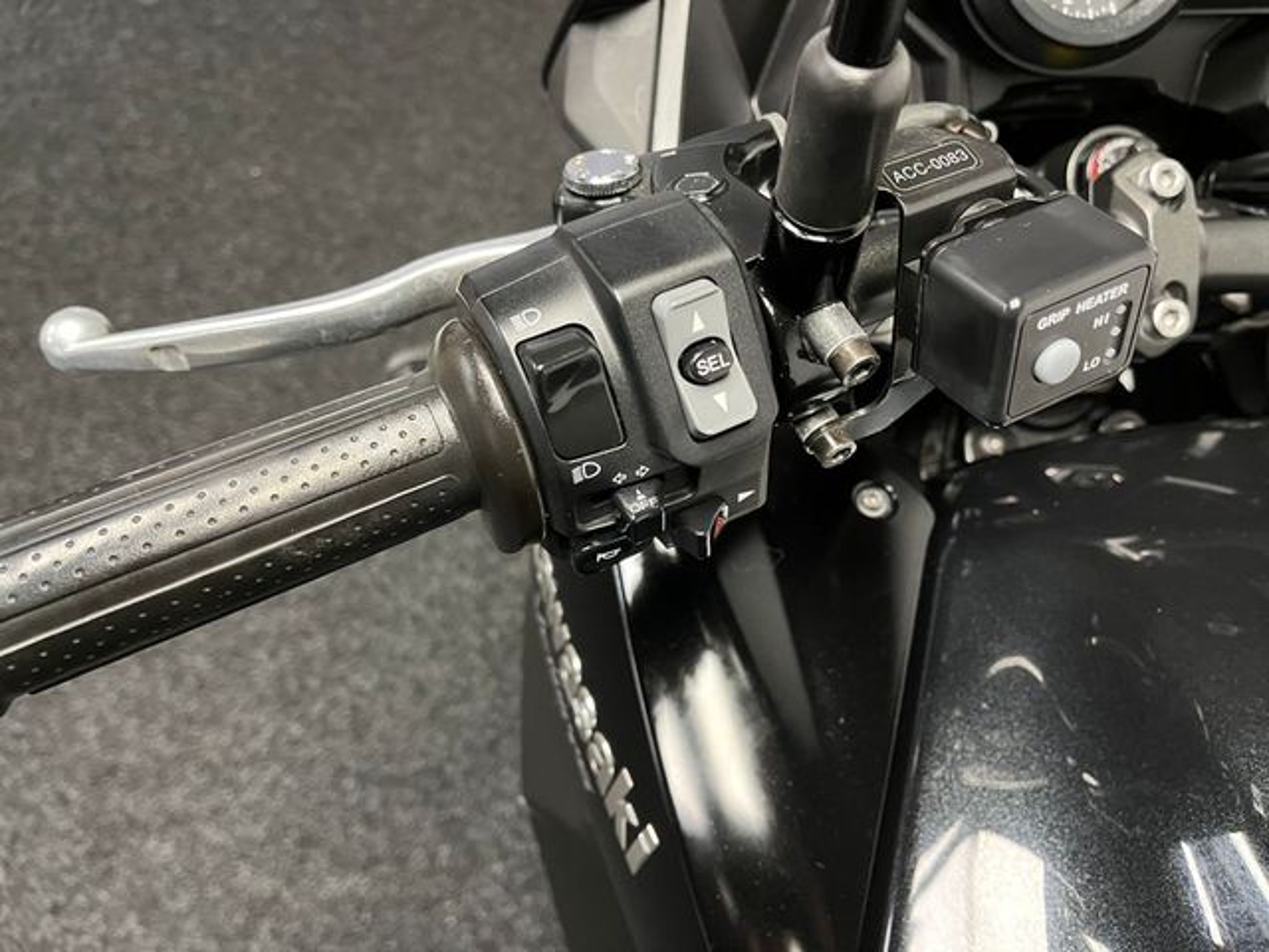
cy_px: 476
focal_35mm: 26
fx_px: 953
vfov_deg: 53.1
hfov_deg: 67.3
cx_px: 634
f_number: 1.6
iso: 400
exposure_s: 1/33
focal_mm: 5.1
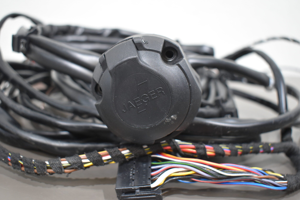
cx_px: 147
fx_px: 358
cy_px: 98
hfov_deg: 45.4
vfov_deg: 31.2
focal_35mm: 43
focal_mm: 28
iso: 1000
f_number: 4.2
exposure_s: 1/60
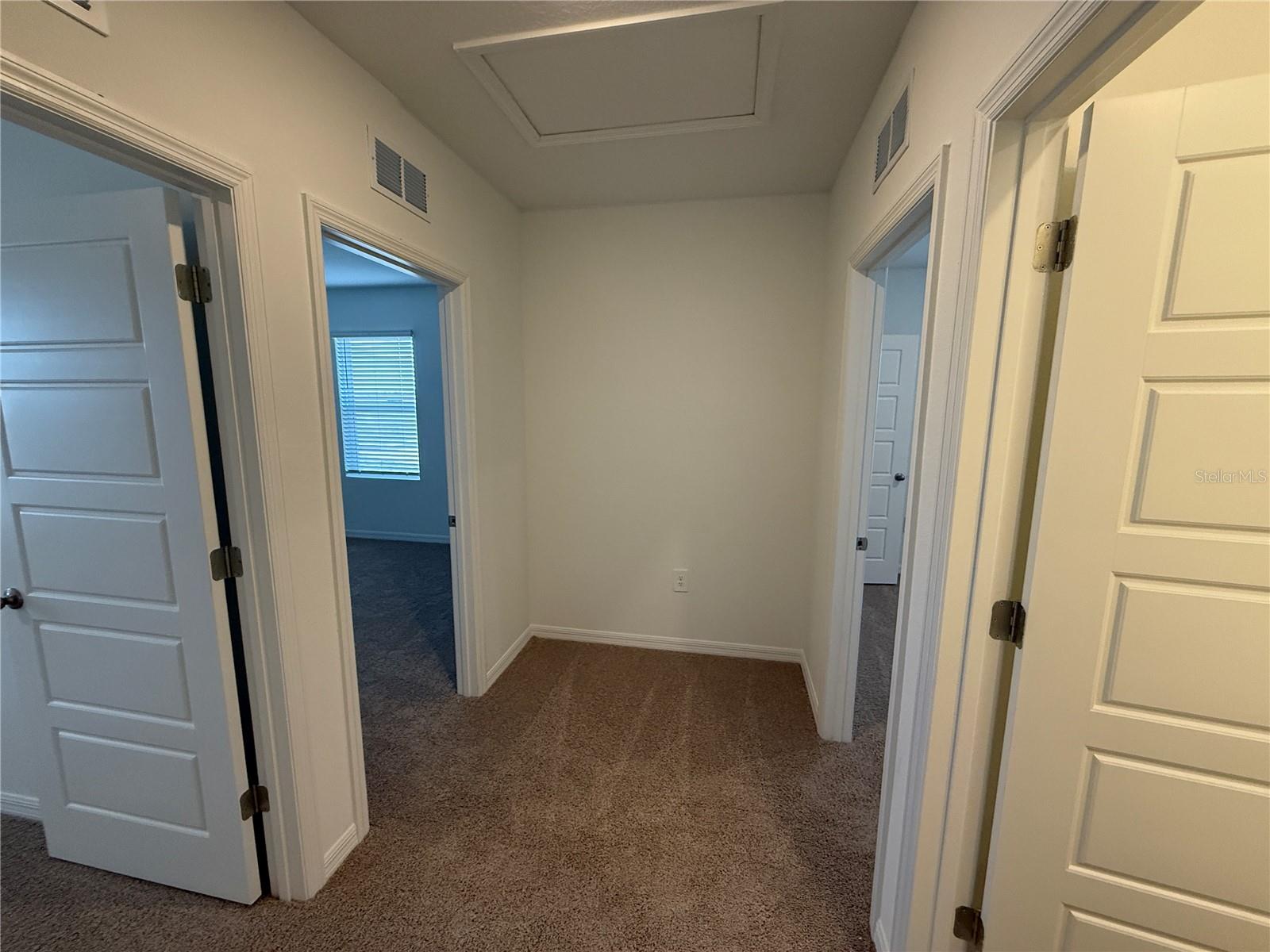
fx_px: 514
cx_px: 635
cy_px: 476
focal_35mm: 14
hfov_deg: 102.1
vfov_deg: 85.7
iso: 320
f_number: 2.2
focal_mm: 2.22
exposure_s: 1/120
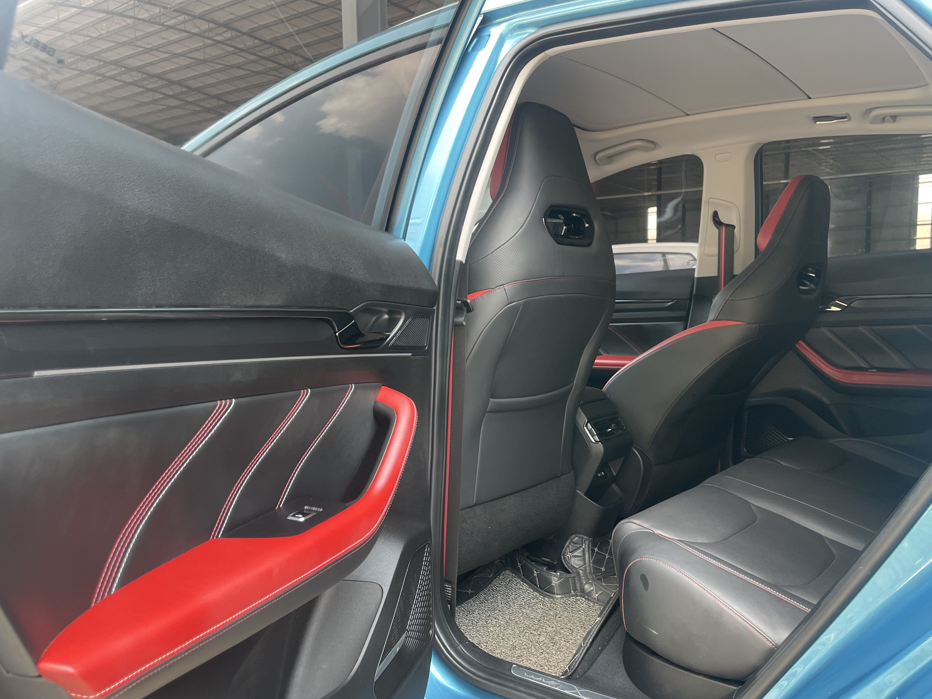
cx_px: 509
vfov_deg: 48.2
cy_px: 385
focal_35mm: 29
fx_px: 781
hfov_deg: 61.5
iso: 80
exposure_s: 1/121
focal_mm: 4.2
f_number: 1.6
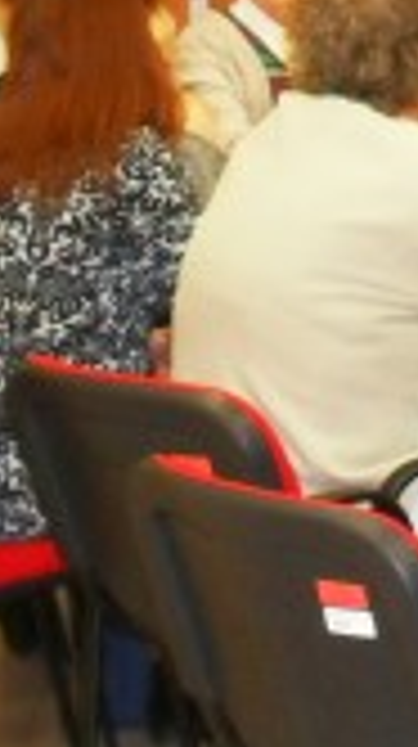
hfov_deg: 8.3
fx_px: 2728
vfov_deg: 15.5
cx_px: 840
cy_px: 180
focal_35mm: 138
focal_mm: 6.3
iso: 240
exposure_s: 1/45
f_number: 3.2
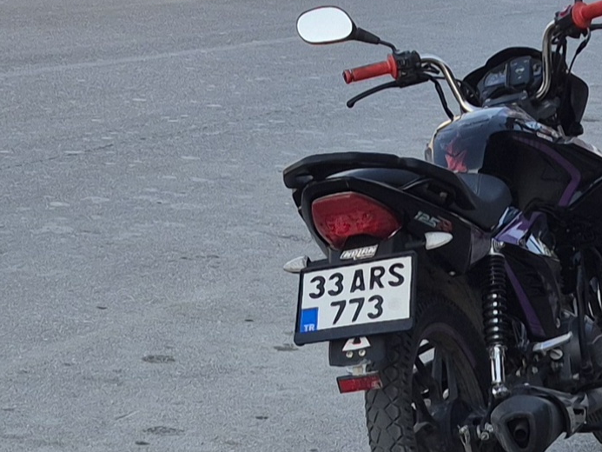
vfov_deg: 30.3
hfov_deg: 38.5
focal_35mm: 48
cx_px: 460
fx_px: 835
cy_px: 249
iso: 25
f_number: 1.8
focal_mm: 5.4
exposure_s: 1/526
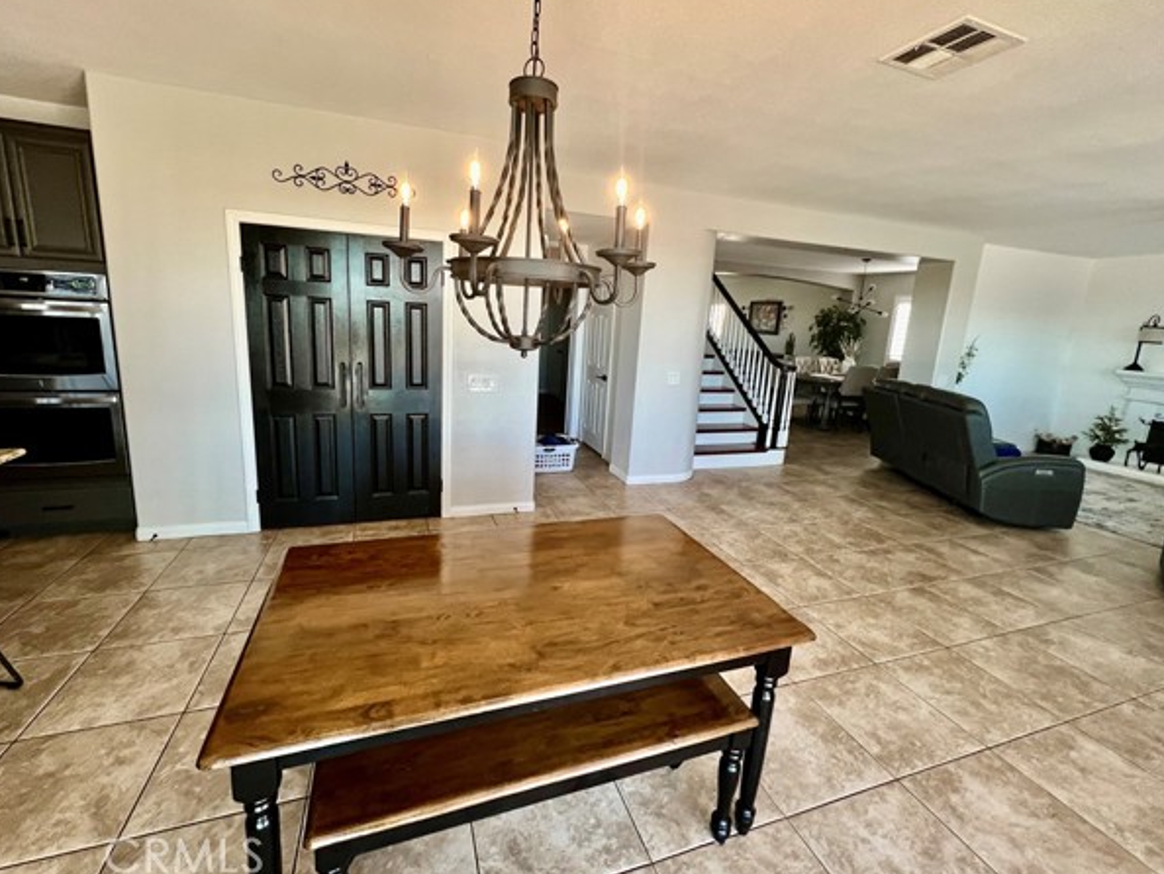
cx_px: 570
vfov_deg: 85.6
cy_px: 413
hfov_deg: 102.0
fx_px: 471
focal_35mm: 14
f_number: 1.8
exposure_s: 1/60
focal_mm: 1.57
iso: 160
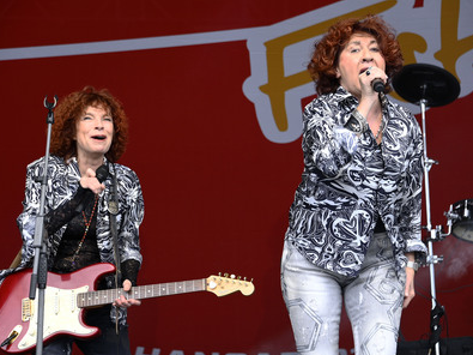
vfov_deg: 12.0
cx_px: 244
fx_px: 1680
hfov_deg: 16.0
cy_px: 179
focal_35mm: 123
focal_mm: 112
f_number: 5.3
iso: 500
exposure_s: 1/250
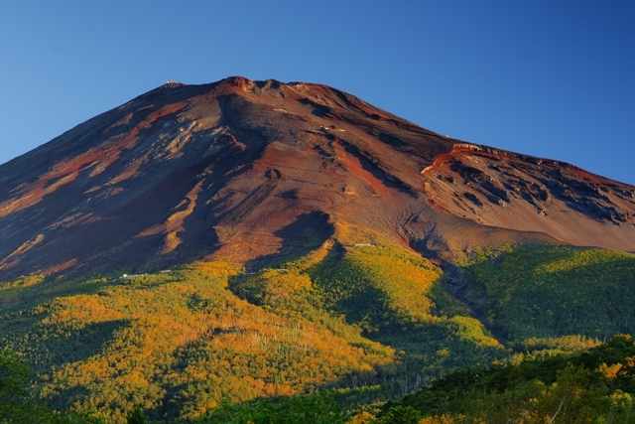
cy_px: 212
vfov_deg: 13.0
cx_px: 318
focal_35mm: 105
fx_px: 1852
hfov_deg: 19.5
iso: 100
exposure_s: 1/8
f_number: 11
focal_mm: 70
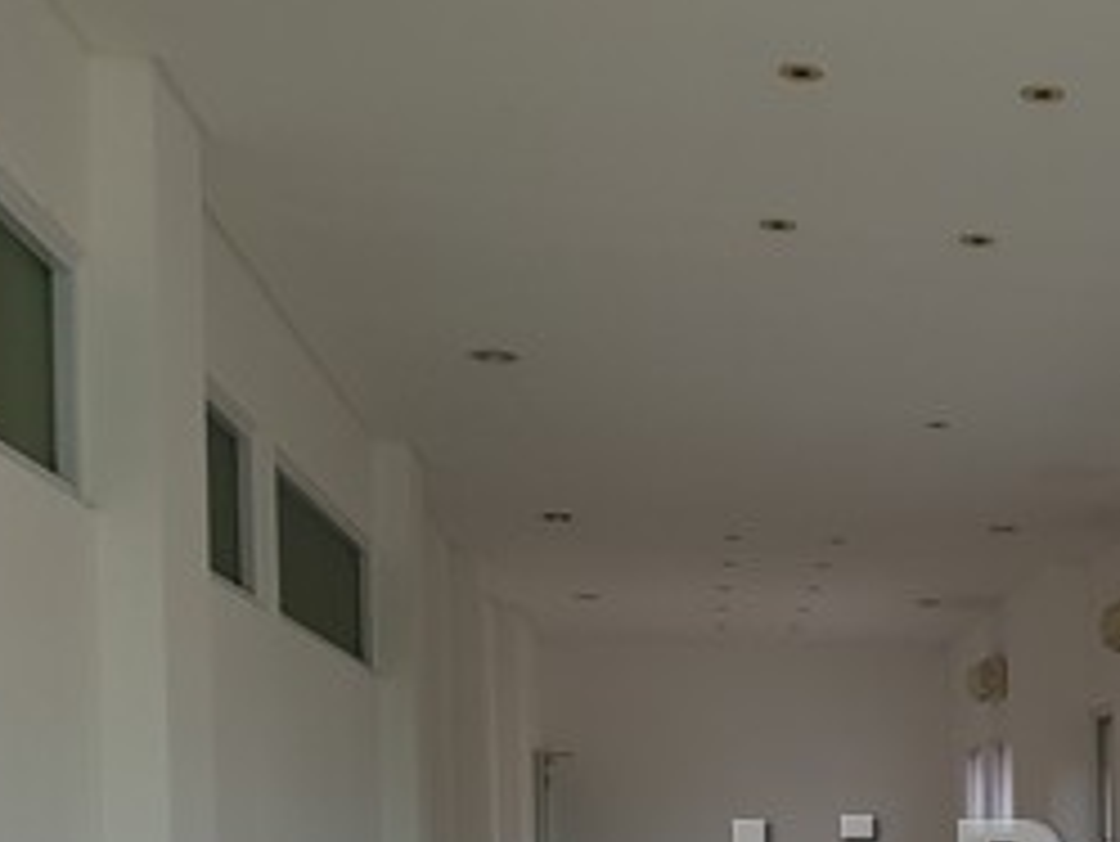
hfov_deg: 28.6
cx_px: 1248
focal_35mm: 61
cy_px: 885
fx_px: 1975
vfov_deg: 22.9
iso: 40
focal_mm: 4.3
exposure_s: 1/445
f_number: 1.7
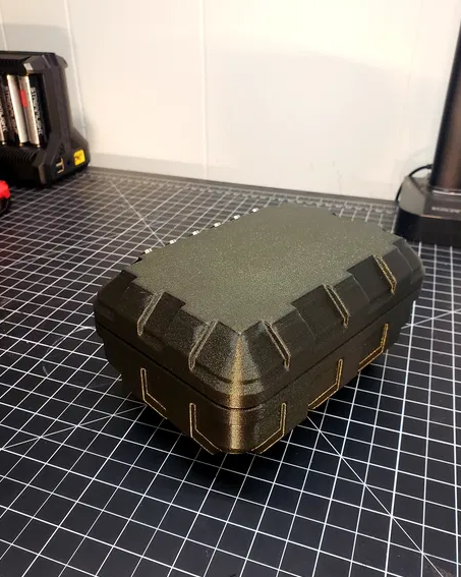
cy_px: 310
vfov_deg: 62.2
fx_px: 478
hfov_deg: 51.5
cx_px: 233
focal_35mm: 28
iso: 320
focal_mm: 4.3
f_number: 2.4
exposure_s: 1/60
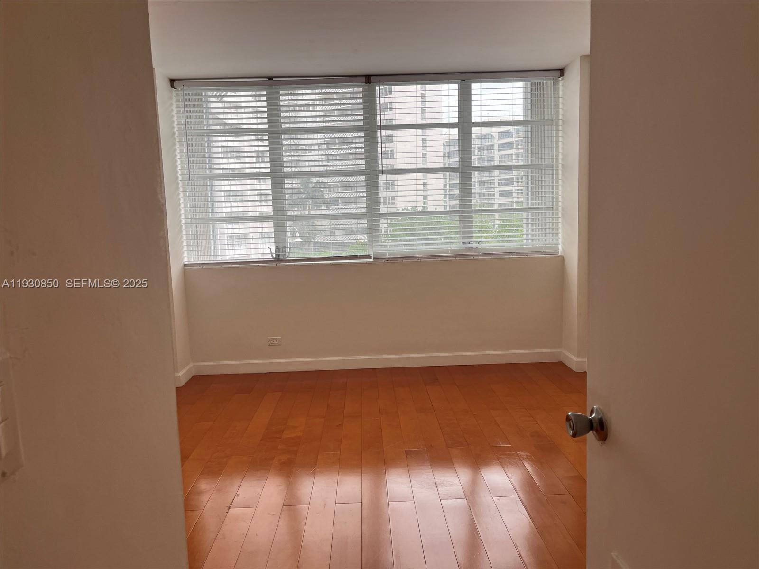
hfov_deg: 67.3
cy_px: 284
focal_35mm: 26
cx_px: 380
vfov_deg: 53.1
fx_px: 570
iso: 50
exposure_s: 1/121
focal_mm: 5.1
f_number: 1.6
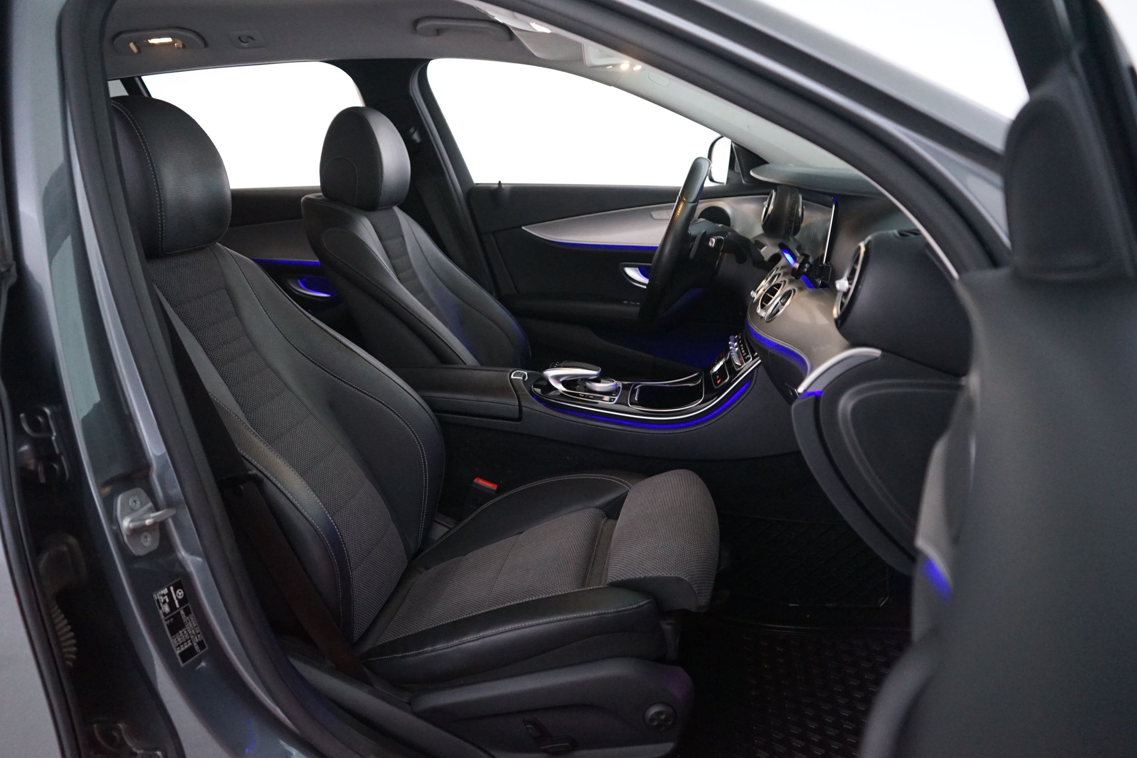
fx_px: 916
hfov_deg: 63.7
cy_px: 379
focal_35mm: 29
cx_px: 568
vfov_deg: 45.0
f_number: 3.5
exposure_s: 1/15
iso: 4000
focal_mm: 29
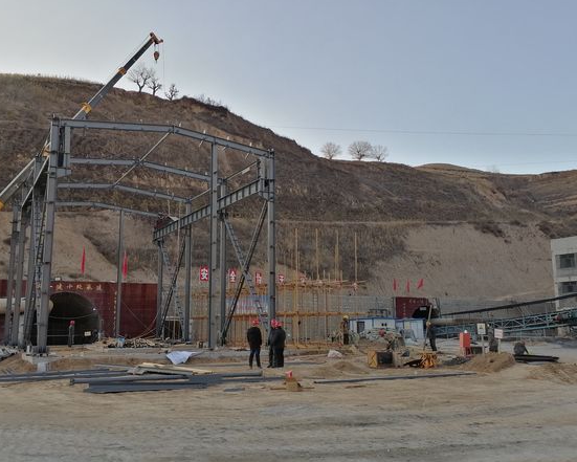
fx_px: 581
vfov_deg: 43.4
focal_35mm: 34
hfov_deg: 52.8
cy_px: 229
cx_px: 271
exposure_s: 1/324
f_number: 1.8
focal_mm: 5.3
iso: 50
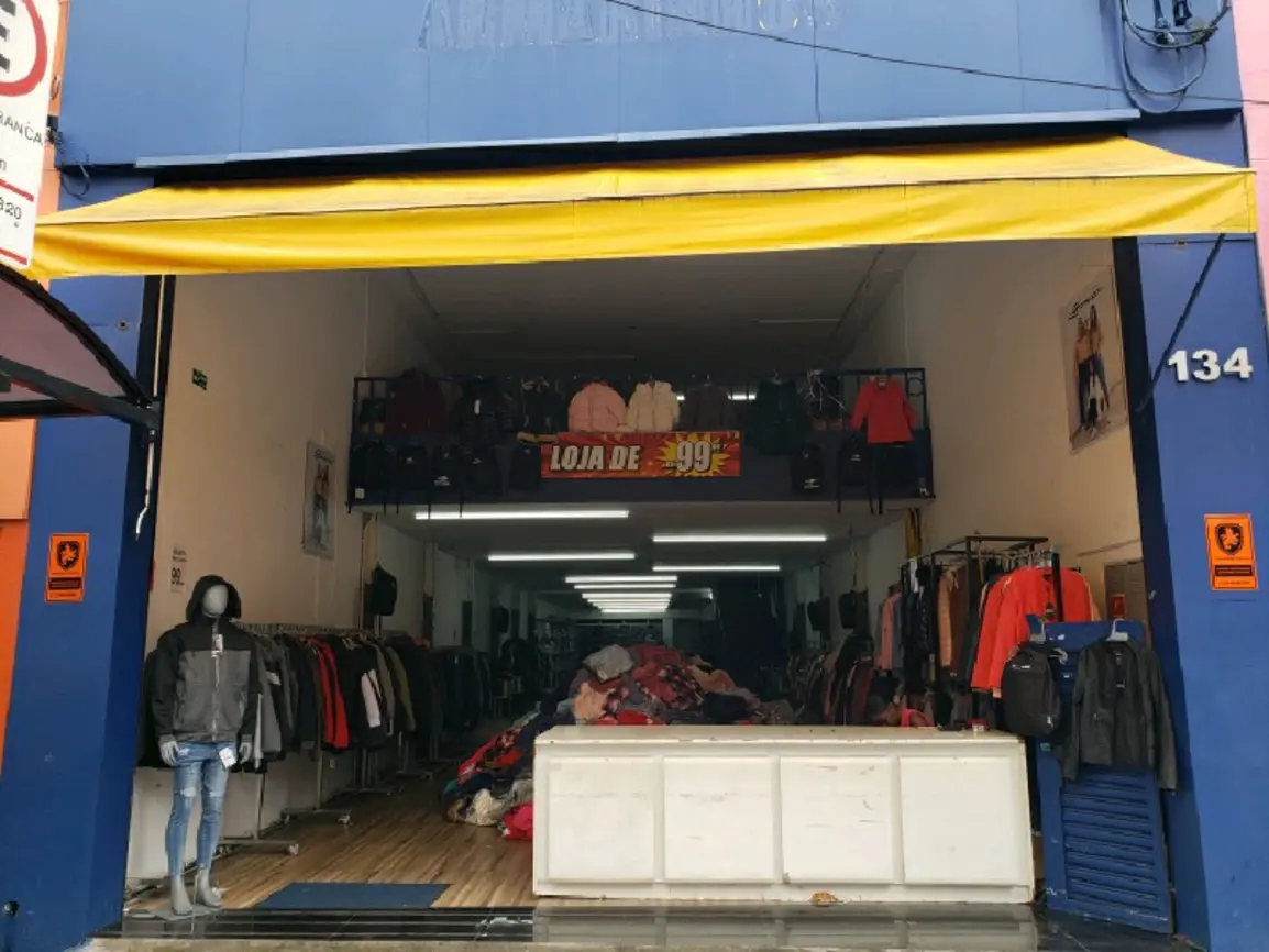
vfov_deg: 53.1
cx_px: 634
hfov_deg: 67.3
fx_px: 953
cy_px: 476
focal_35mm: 26
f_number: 2.4
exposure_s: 1/161
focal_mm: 4.3
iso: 50
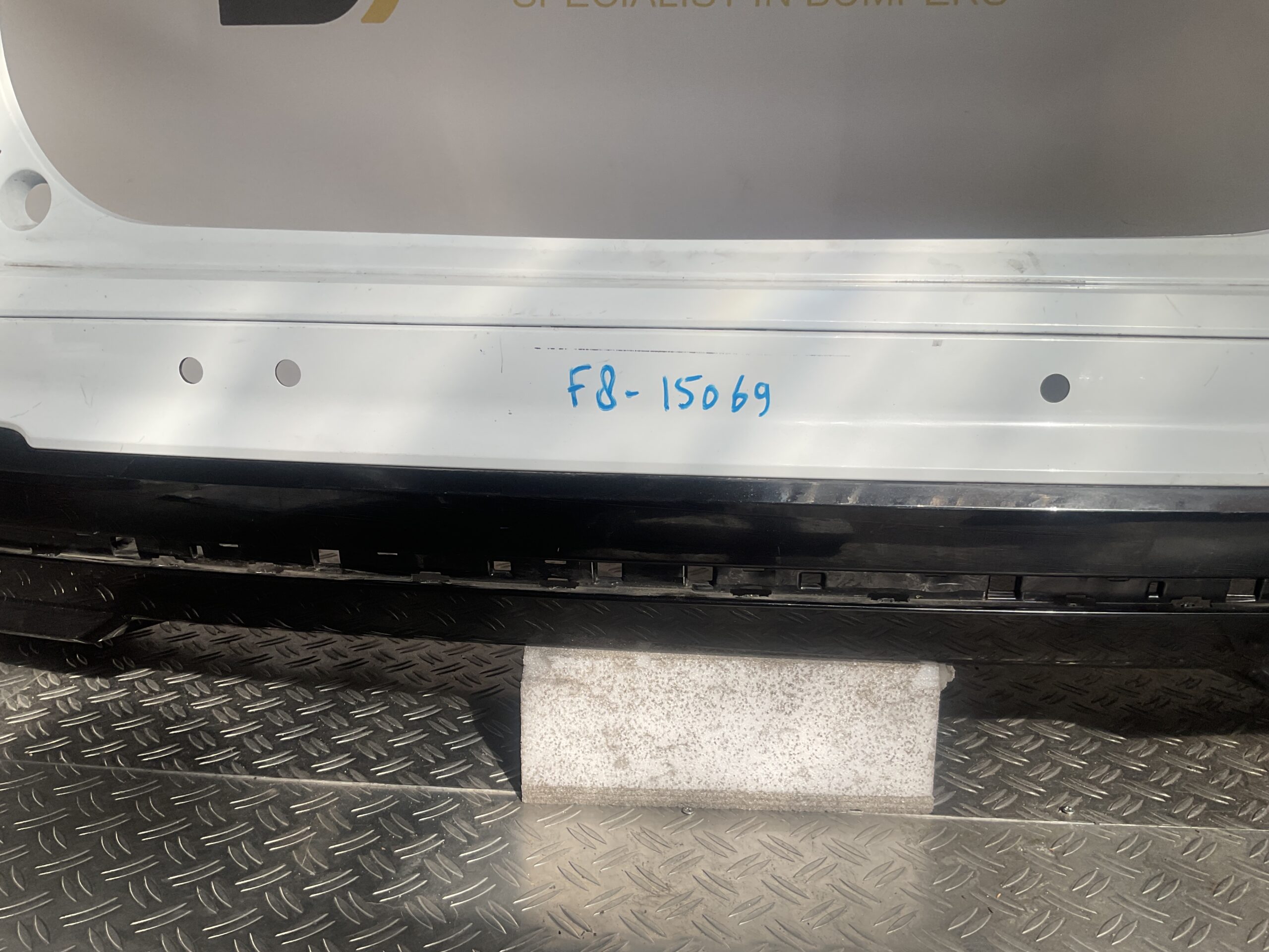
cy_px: 476
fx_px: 1063
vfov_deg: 48.2
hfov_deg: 61.7
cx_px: 634
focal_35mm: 29
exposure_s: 1/1848
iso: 16
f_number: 1.8
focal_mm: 3
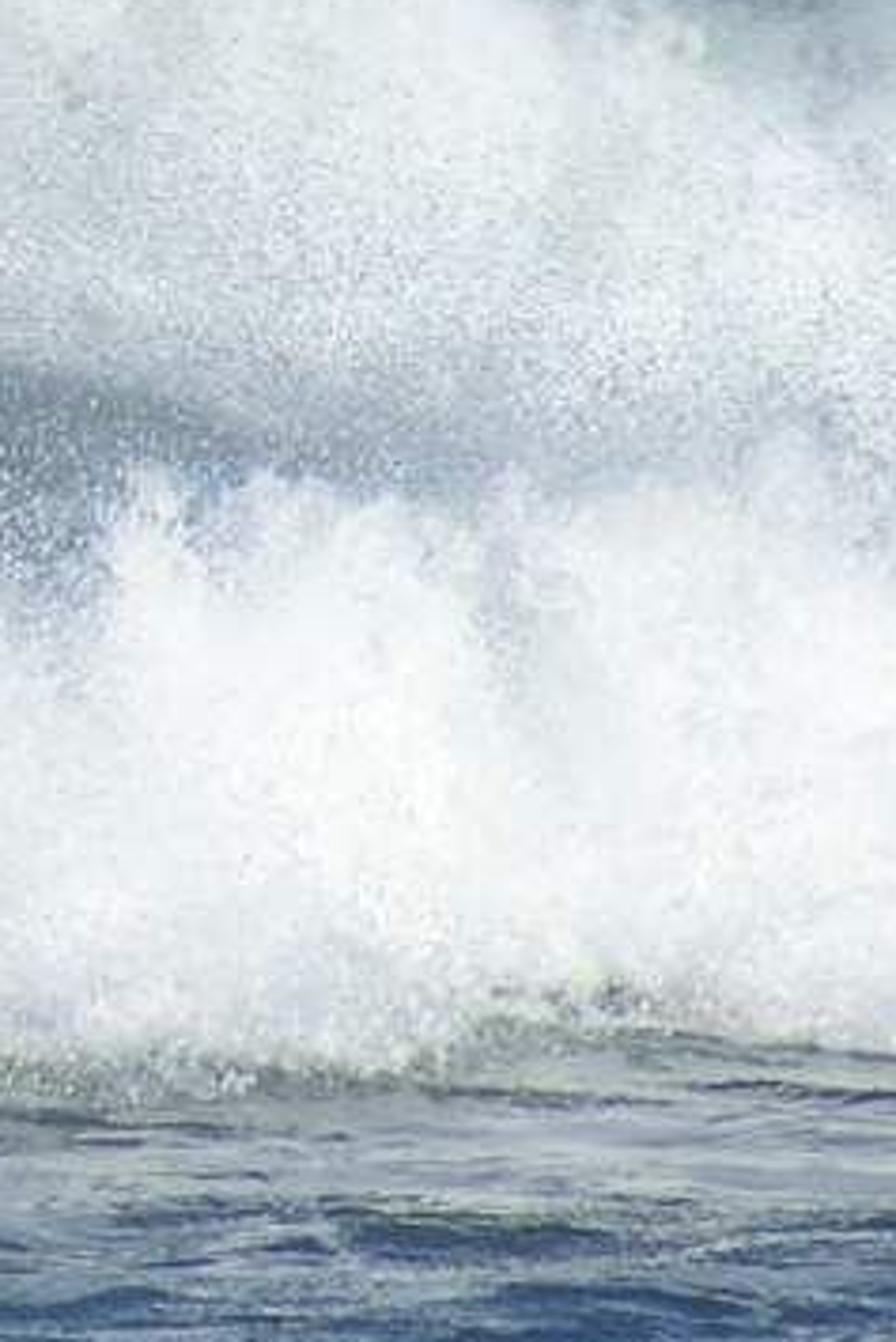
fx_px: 75744
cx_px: -1667
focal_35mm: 2031
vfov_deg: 1.0
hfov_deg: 0.7
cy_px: -55
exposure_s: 1/500
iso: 100
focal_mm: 300
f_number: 7.1
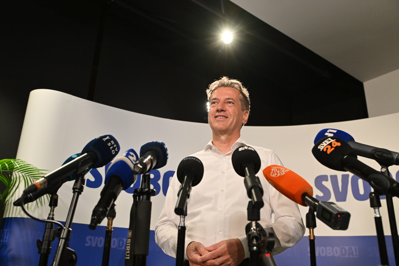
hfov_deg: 54.4
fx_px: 388
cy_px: 133
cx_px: 200
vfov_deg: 37.9
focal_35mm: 35
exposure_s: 1/320
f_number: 4
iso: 3200
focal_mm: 35
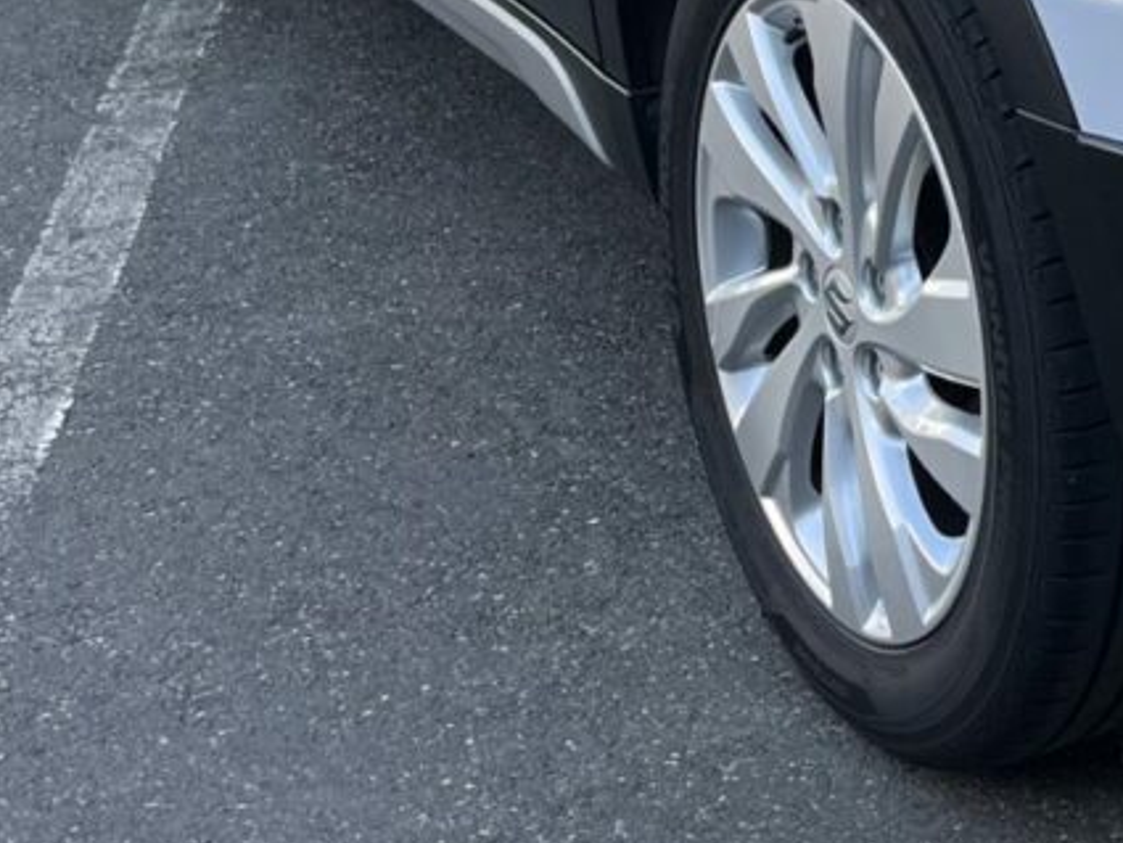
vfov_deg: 14.6
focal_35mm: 94
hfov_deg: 19.4
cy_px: -449
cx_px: 1406
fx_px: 3050
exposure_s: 1/664
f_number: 1.6
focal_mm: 5.1
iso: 50
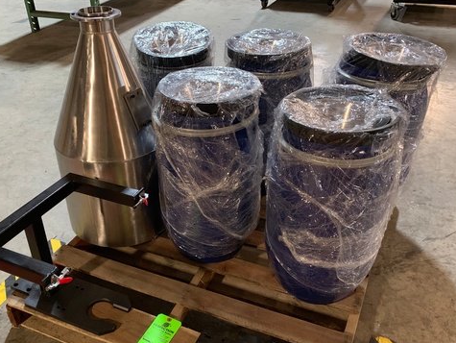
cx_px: 189
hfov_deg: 52.3
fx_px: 461
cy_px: 221
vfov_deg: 40.4
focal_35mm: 35
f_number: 1.8
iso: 400
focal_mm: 4.25
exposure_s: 1/31
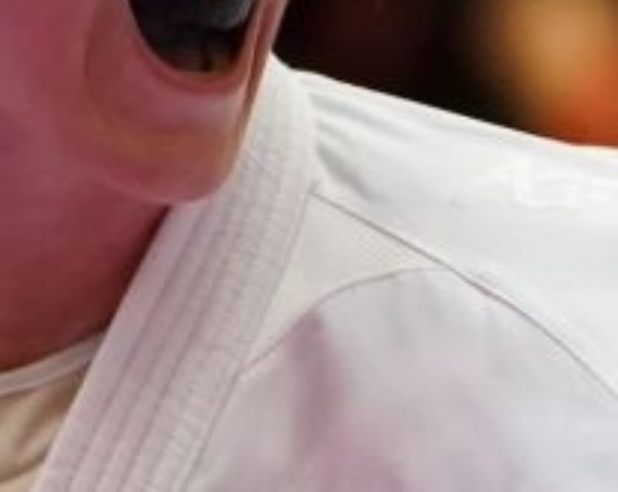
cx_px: 248
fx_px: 27927
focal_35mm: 1529
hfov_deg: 1.3
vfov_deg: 1.0
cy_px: 51
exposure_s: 1/800
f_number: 2.8
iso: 4000
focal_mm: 187
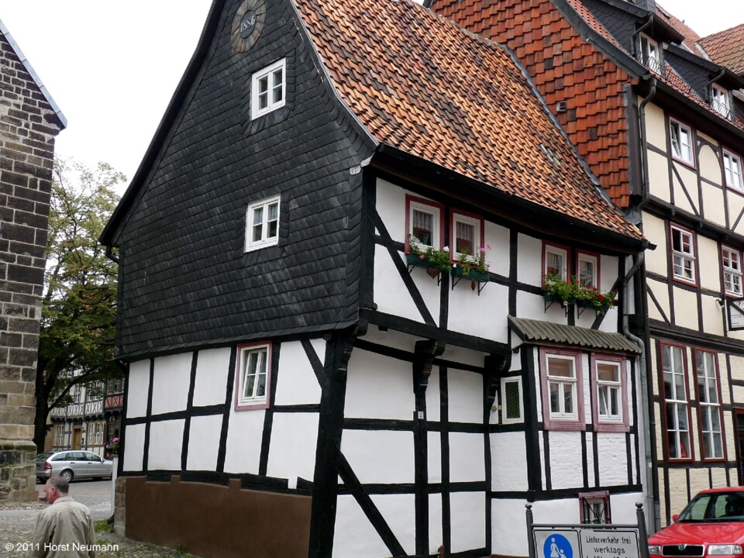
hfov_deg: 47.9
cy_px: 279
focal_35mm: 39
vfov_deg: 36.8
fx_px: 838
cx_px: 372
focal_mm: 4.8
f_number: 3.2
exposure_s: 1/100
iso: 100
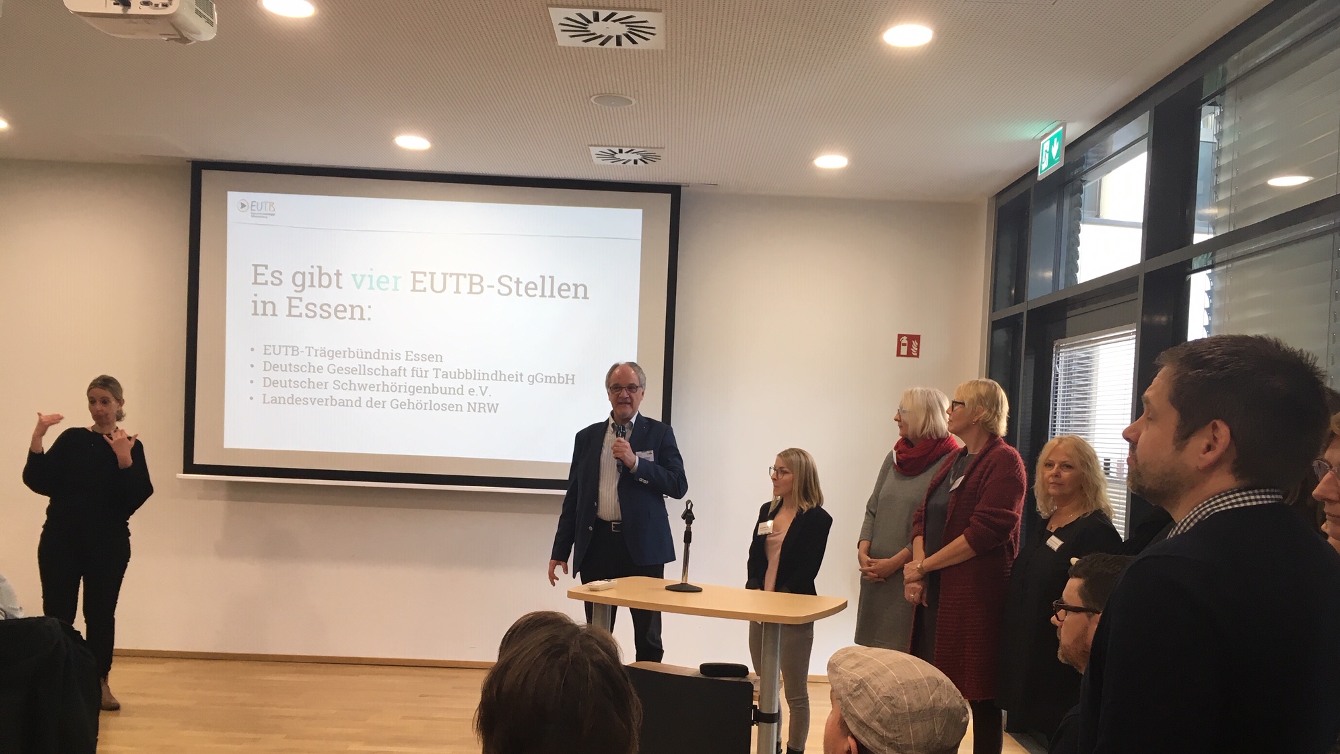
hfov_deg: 61.0
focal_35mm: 32
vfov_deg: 36.5
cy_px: 457
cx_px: 678
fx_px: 1137
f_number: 2.2
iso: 32
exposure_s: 1/33
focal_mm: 4.15
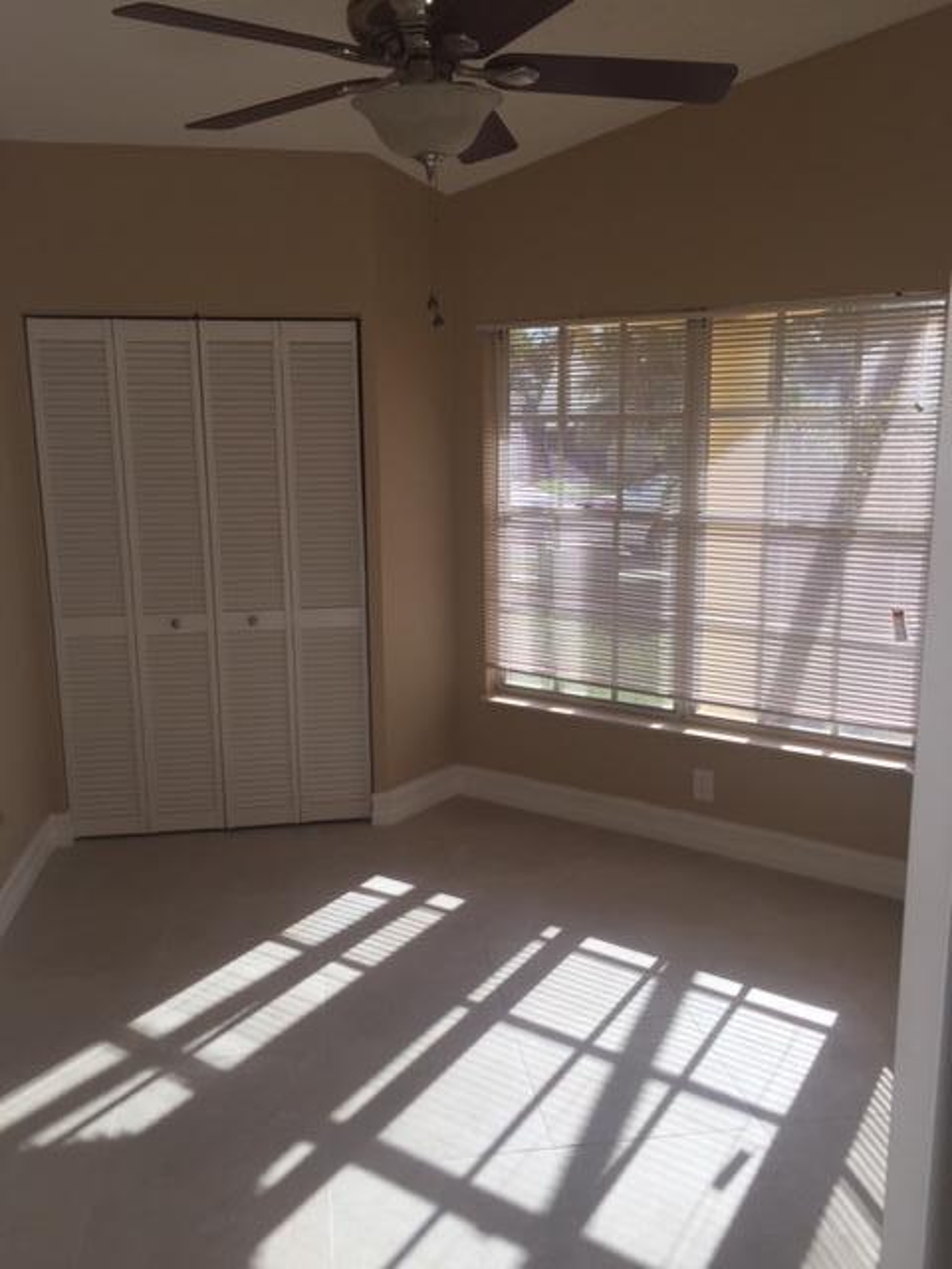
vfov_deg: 61.7
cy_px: 634
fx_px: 1063
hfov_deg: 48.2
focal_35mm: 29
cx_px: 476
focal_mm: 4.15
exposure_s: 1/145
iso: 32
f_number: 2.2
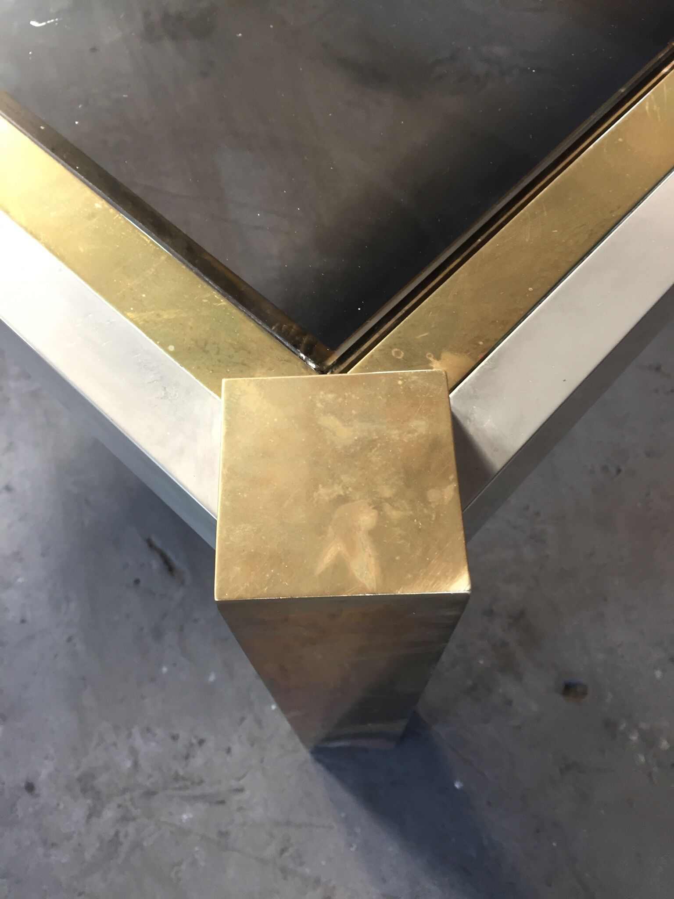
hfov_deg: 48.2
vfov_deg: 61.7
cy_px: 450
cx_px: 337
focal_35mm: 29
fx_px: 753
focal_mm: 4.15
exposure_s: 1/33
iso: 100
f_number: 2.2
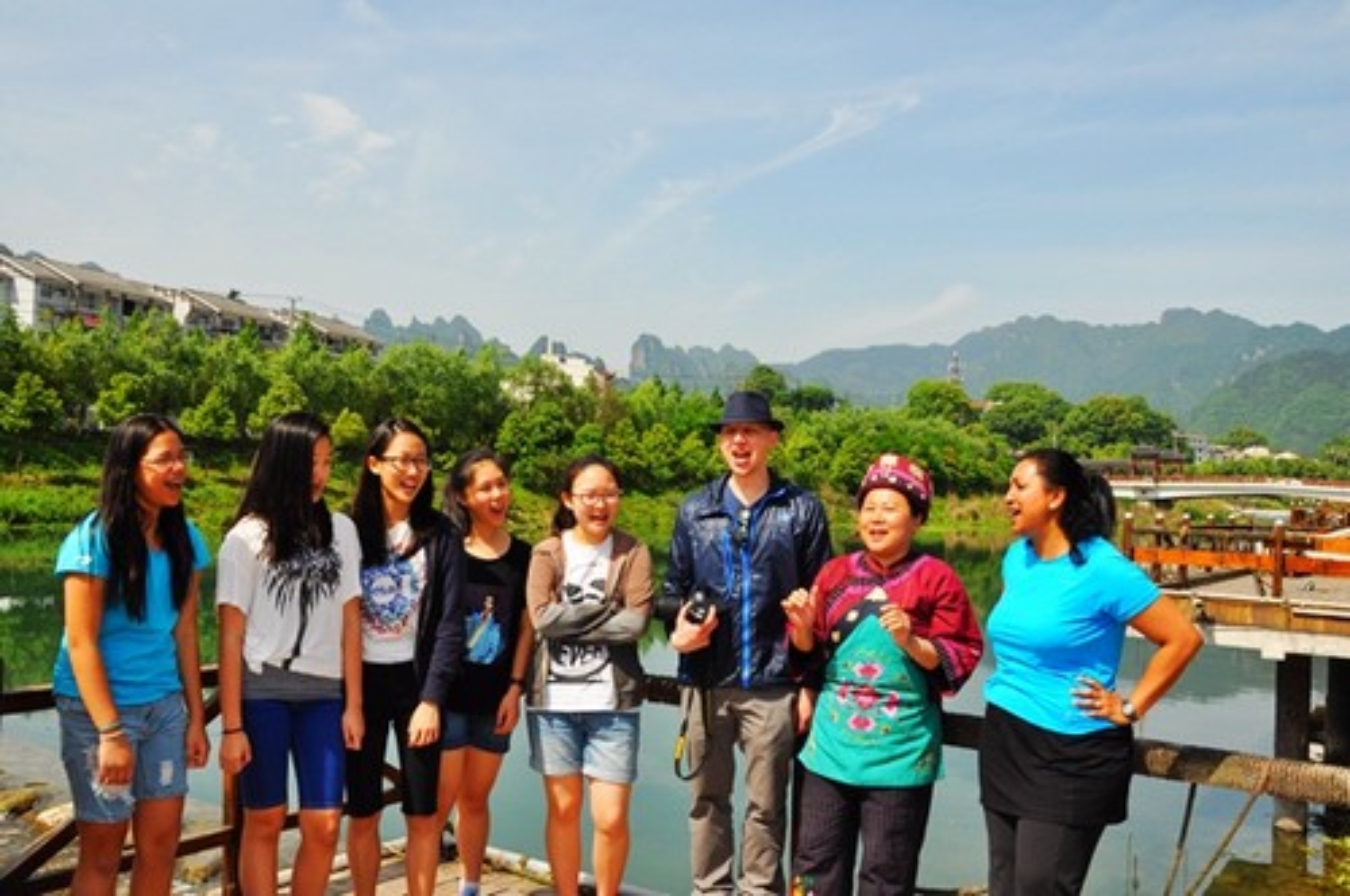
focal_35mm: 33
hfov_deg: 57.3
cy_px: 448
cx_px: 675
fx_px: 1236
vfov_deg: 39.9
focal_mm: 22
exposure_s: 1/200
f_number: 13
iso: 200
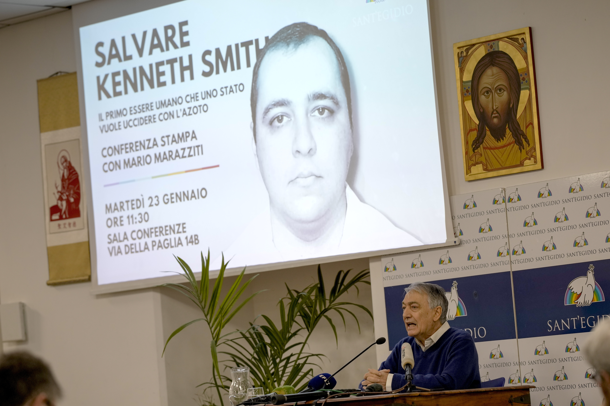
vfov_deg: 10.2
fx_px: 2287
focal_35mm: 135
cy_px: 203
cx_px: 305
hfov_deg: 15.2
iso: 1000
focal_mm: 135
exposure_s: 1/160
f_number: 3.2
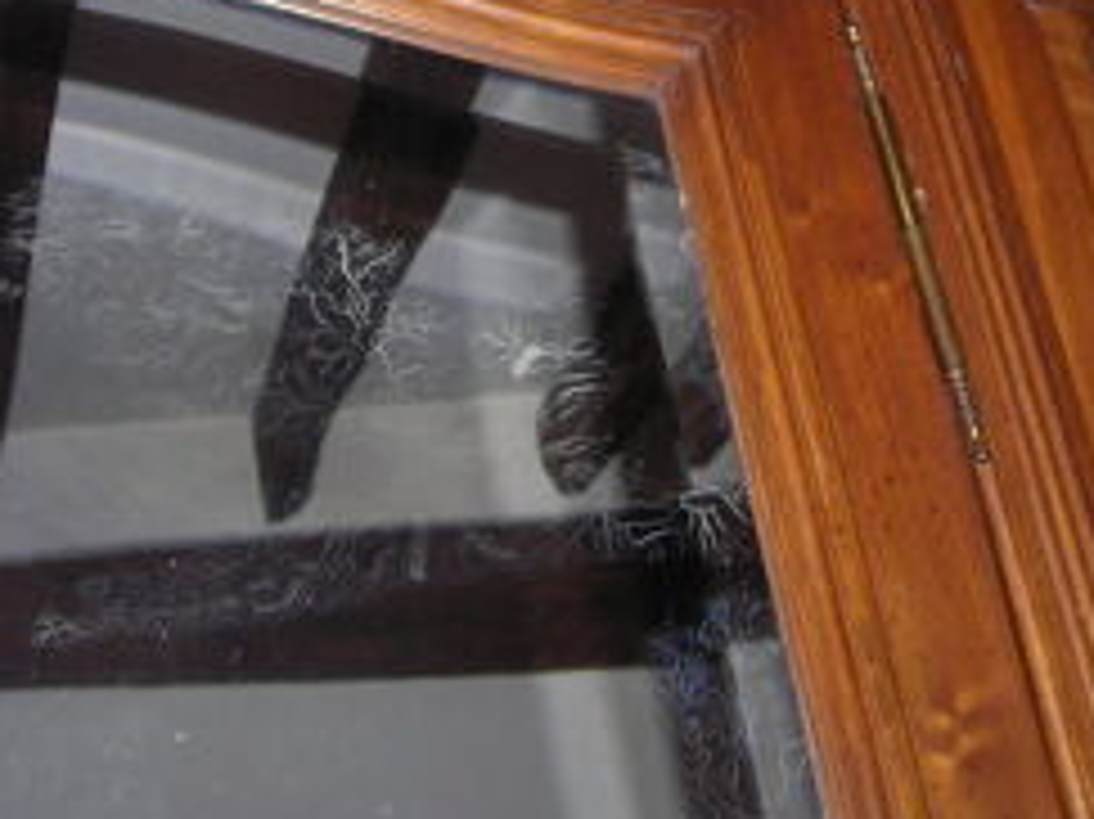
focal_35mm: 75
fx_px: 2369
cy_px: 99
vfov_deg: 19.3
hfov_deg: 26.0
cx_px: 608
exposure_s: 1/60.1
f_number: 3.2
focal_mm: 6.3
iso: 70
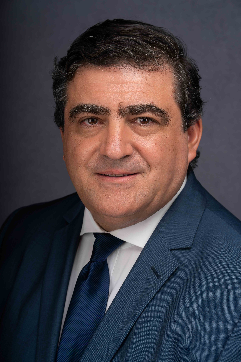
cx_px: 120
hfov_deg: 16.1
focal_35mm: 85
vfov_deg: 23.9
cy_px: 181
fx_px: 853
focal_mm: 85
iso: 100
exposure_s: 1/160
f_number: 9
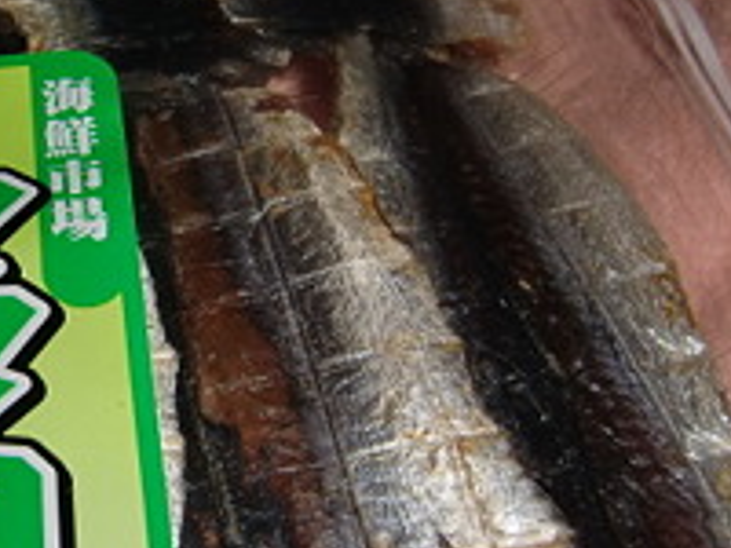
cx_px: -46
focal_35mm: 54
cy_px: 274
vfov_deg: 27.0
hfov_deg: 32.0
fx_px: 1140
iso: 64
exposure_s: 1/30
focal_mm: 4.3
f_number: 7.5
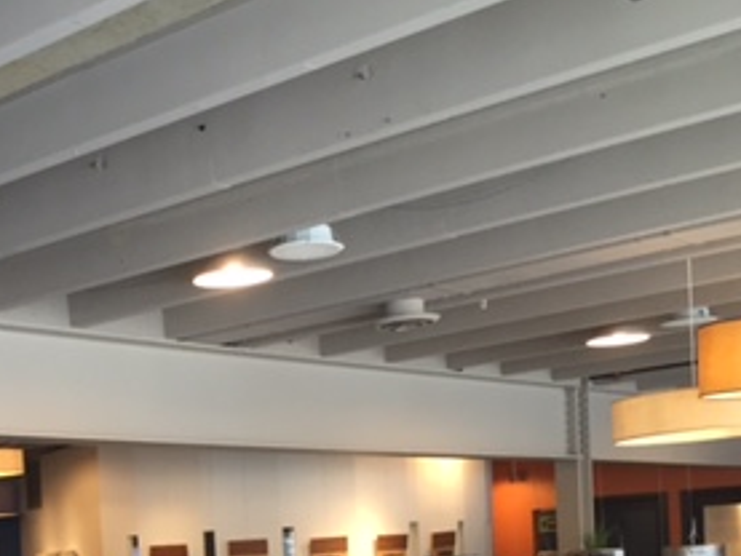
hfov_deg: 27.8
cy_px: 593
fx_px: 1435
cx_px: 56
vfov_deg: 21.0
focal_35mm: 67
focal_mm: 4.15
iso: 80
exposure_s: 1/30
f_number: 2.2
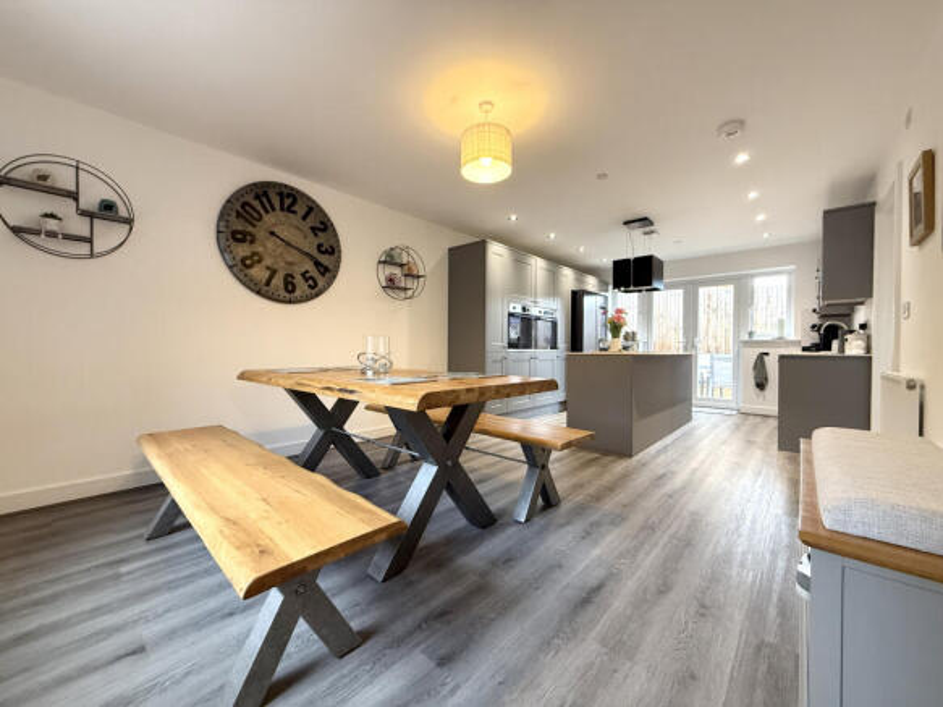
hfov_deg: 102.1
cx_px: 472
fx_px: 381
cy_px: 354
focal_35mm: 14
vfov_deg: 85.7
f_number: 2.2
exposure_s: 1/50
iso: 320
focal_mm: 2.22
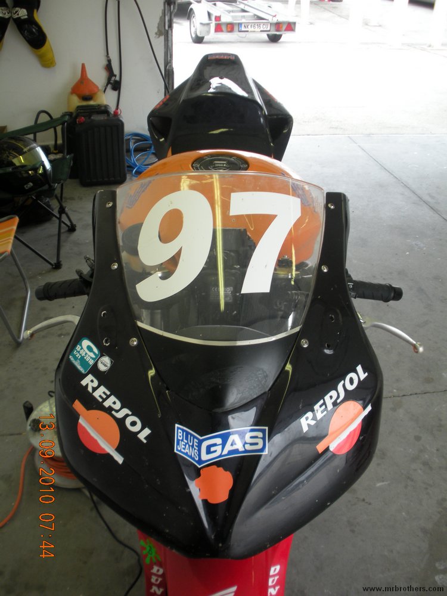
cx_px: 224
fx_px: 603
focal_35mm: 35
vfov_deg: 52.6
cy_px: 298
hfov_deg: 40.7
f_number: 3.5
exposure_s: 1/64.1
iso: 116
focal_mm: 6.3
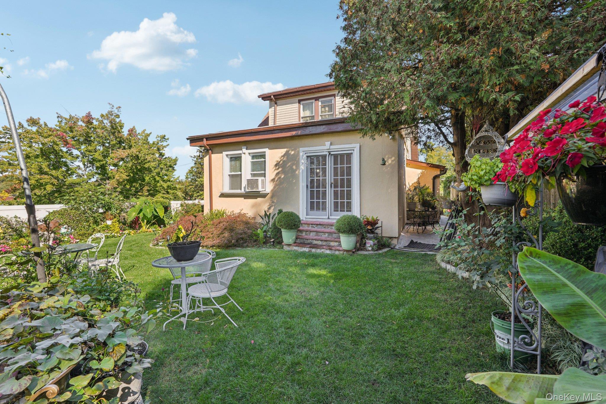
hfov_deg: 96.7
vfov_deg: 73.7
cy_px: 202
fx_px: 269
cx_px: 303
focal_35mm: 16
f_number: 9
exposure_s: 1/40
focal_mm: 16
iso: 100
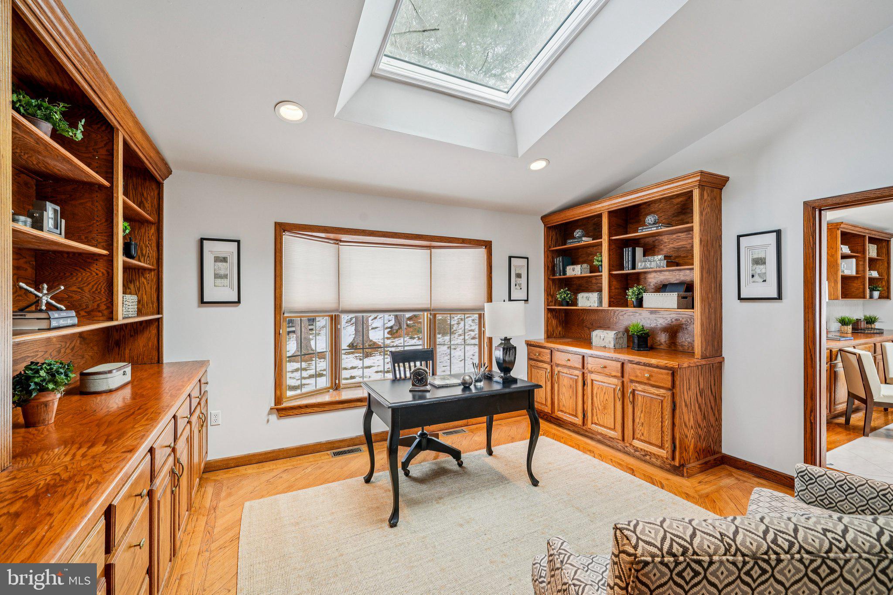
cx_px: 446
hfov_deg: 104.3
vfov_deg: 81.2
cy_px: 298
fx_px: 347
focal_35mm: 14
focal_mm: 14
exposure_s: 1/30
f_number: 8
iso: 400
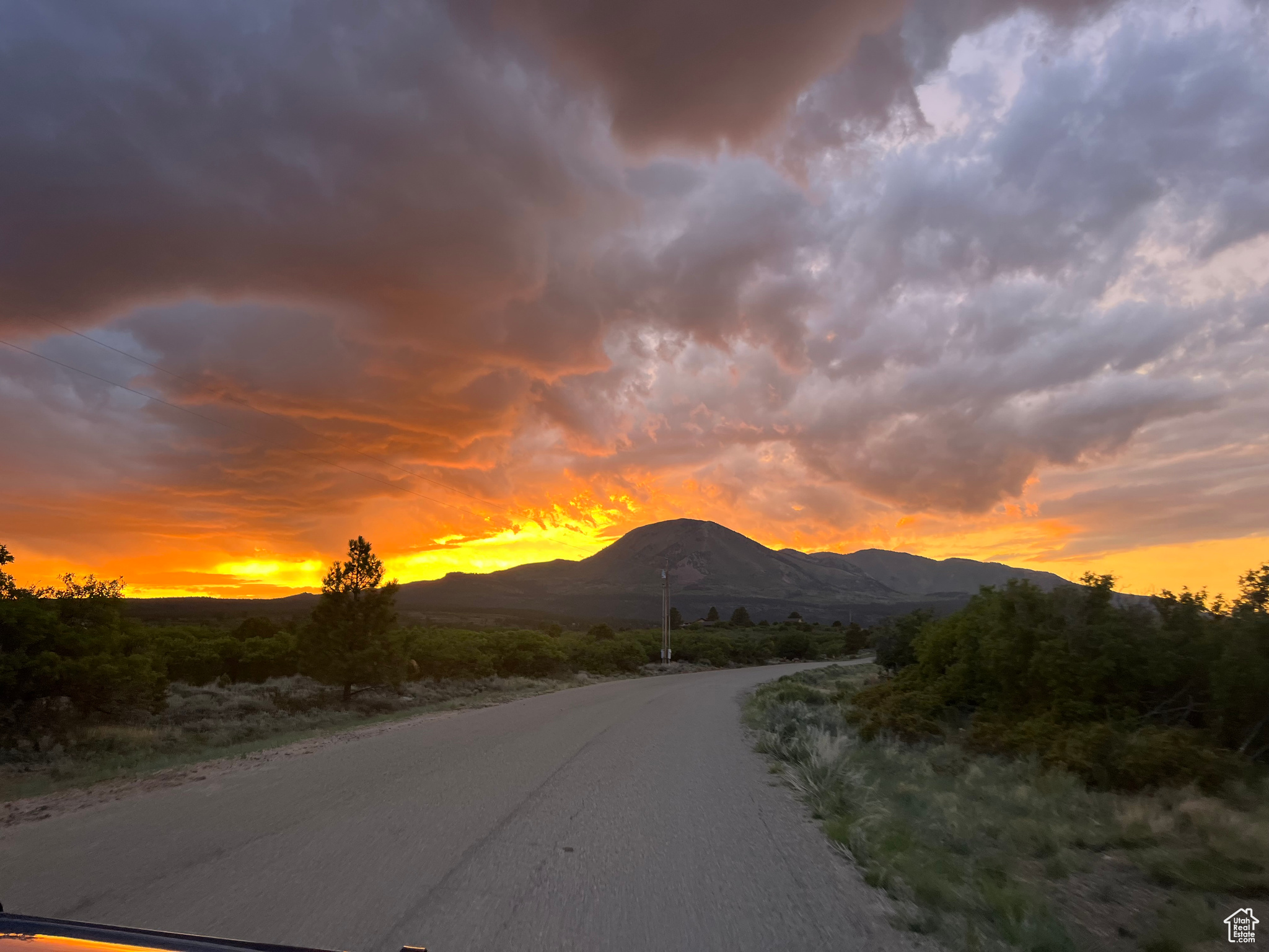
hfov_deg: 67.3
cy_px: 476
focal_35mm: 26
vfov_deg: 53.1
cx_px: 634
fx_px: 953
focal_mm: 5.1
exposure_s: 1/121
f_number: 1.6
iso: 80
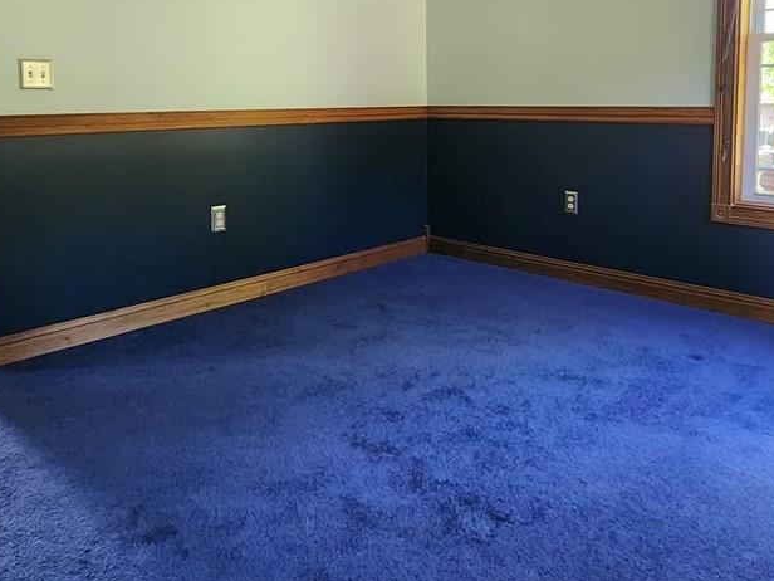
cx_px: 407
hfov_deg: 65.3
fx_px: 604
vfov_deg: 49.6
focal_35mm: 27
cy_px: 155
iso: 400
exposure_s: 1/60
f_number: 2.2
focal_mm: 2.2
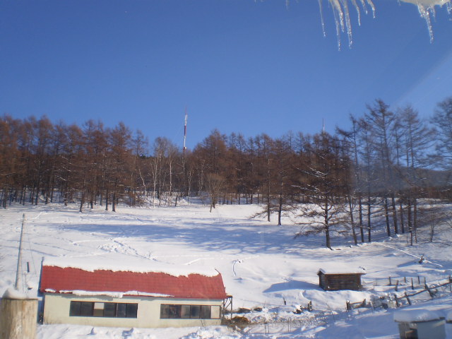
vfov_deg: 39.7
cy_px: 170
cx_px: 226
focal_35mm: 36
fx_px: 470
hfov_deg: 51.4
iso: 64
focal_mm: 6.3
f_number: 4.6
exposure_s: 1/640
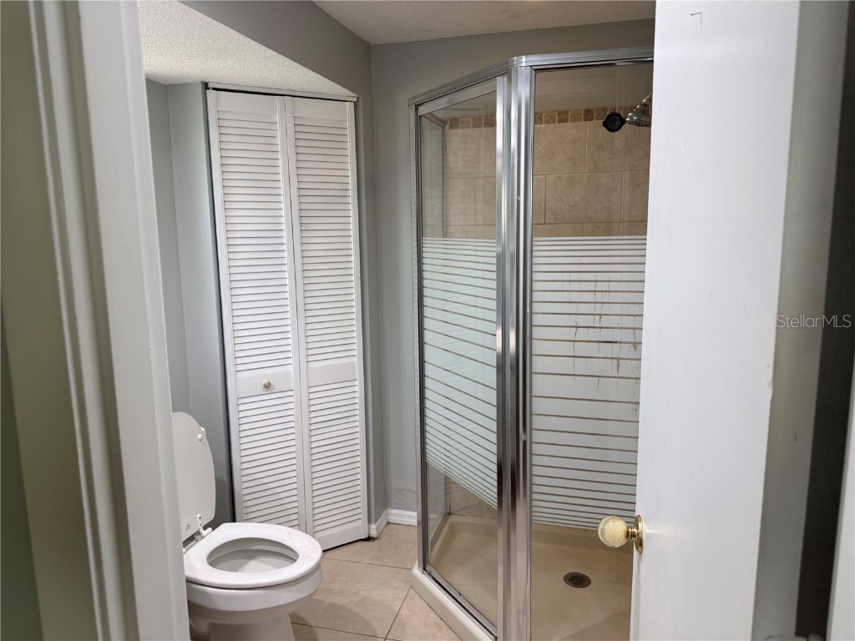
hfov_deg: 71.6
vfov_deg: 56.8
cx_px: 428
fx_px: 593
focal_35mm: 24
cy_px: 320
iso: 160
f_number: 1.78
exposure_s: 1/120
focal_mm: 6.76
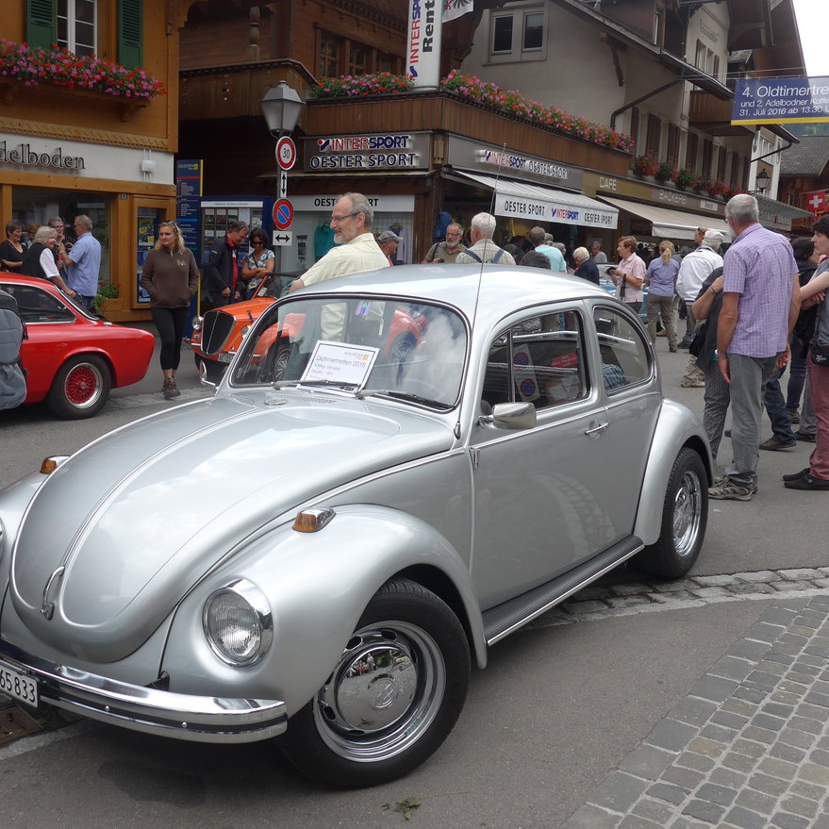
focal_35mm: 35
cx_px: 316
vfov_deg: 47.2
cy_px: 421
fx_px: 948
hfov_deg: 46.8
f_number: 2.8
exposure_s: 1/500
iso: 80
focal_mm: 6
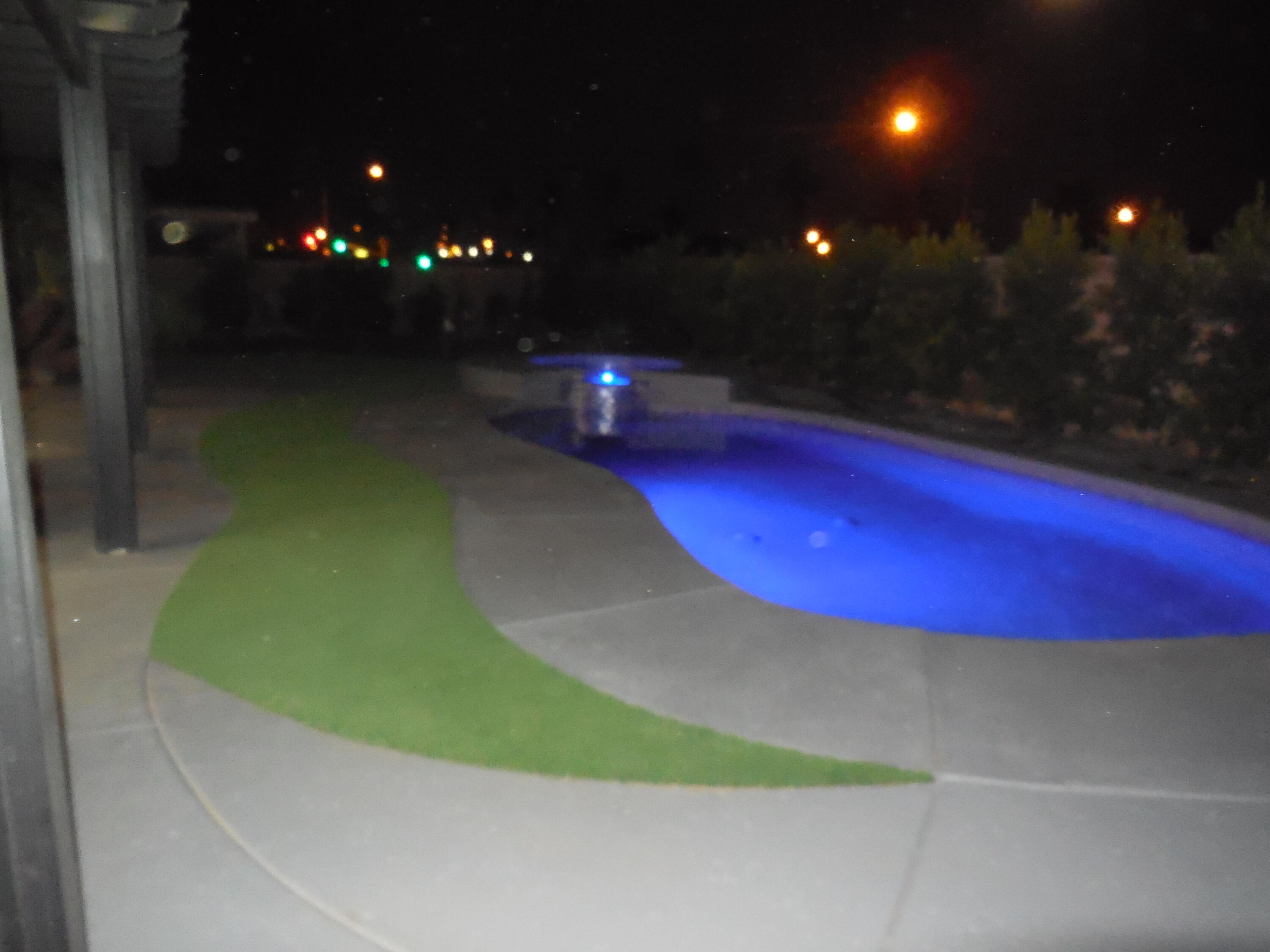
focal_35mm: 25
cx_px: 635
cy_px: 476
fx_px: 917
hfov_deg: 69.4
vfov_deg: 54.9
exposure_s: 1/25
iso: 1600
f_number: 3.1
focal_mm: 4.5
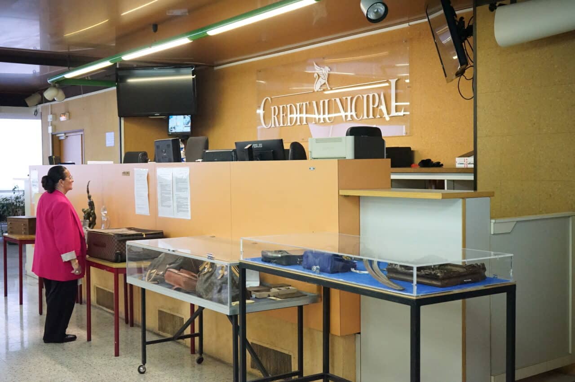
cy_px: 191
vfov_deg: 31.1
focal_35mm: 43
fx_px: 686
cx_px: 288
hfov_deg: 45.5
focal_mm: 43
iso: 12800
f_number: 5
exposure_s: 1/160
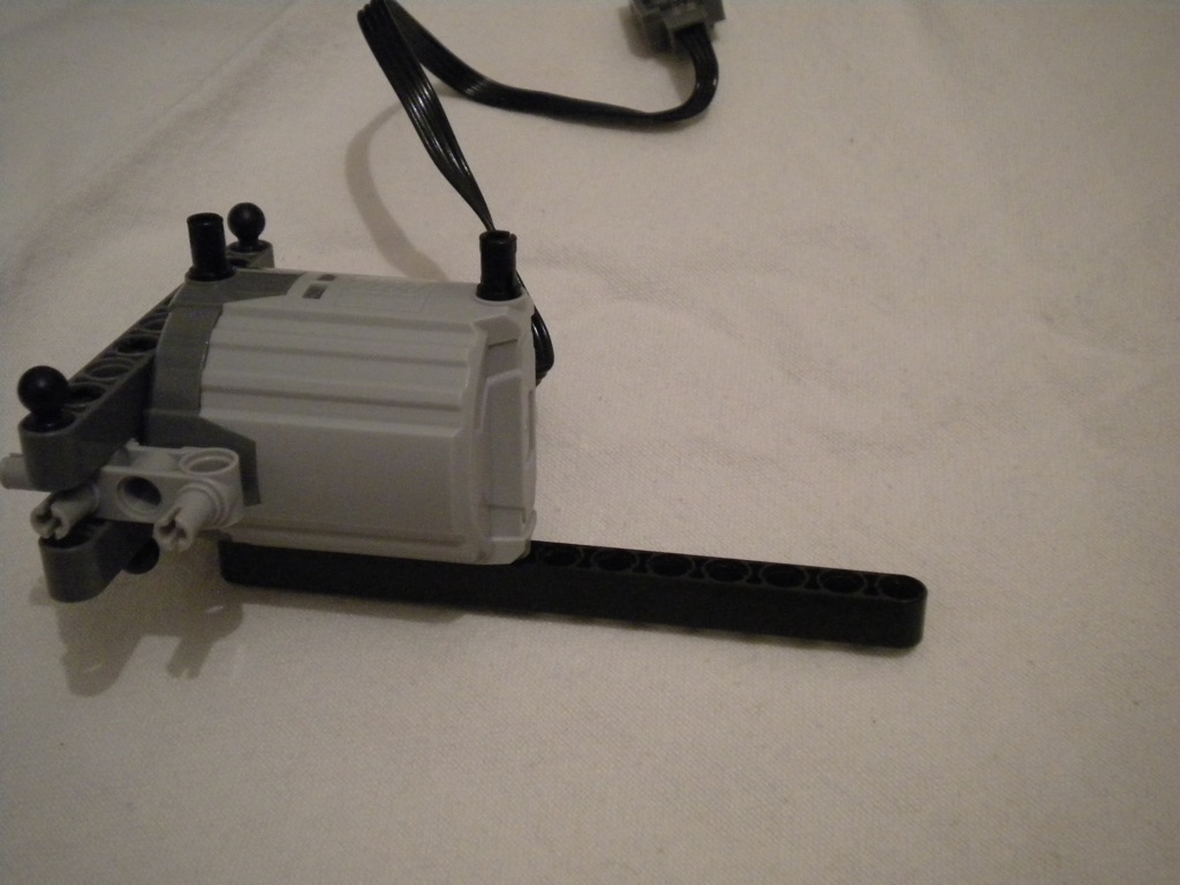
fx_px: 1398
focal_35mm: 41
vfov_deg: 35.1
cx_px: 590
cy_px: 442
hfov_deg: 45.8
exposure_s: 1/26.3
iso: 800
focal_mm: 7.4
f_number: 3.5
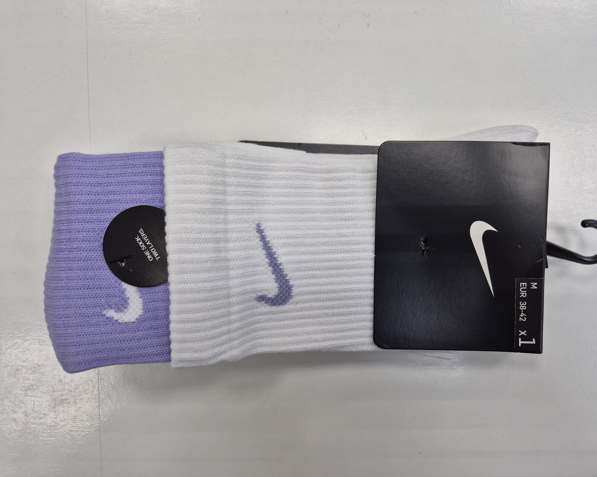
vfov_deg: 58.8
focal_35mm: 24
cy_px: 239
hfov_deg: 70.2
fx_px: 424
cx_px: 318
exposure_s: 1/100
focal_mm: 5.4
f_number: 1.8
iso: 50
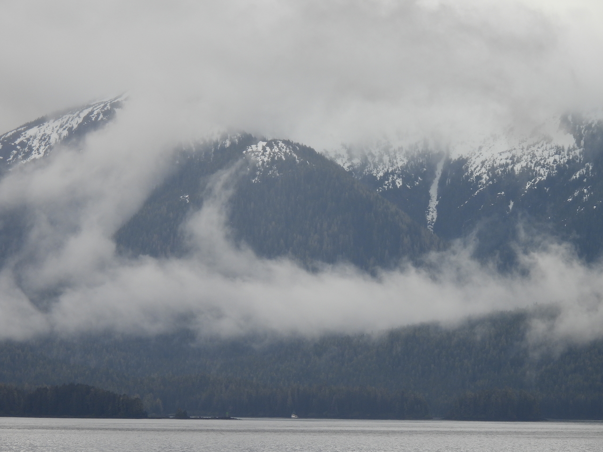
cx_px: 302
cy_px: 226
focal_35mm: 320
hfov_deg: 6.2
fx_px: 5574
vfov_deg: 4.6
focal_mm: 57.1
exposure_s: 1/200
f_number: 5
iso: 100
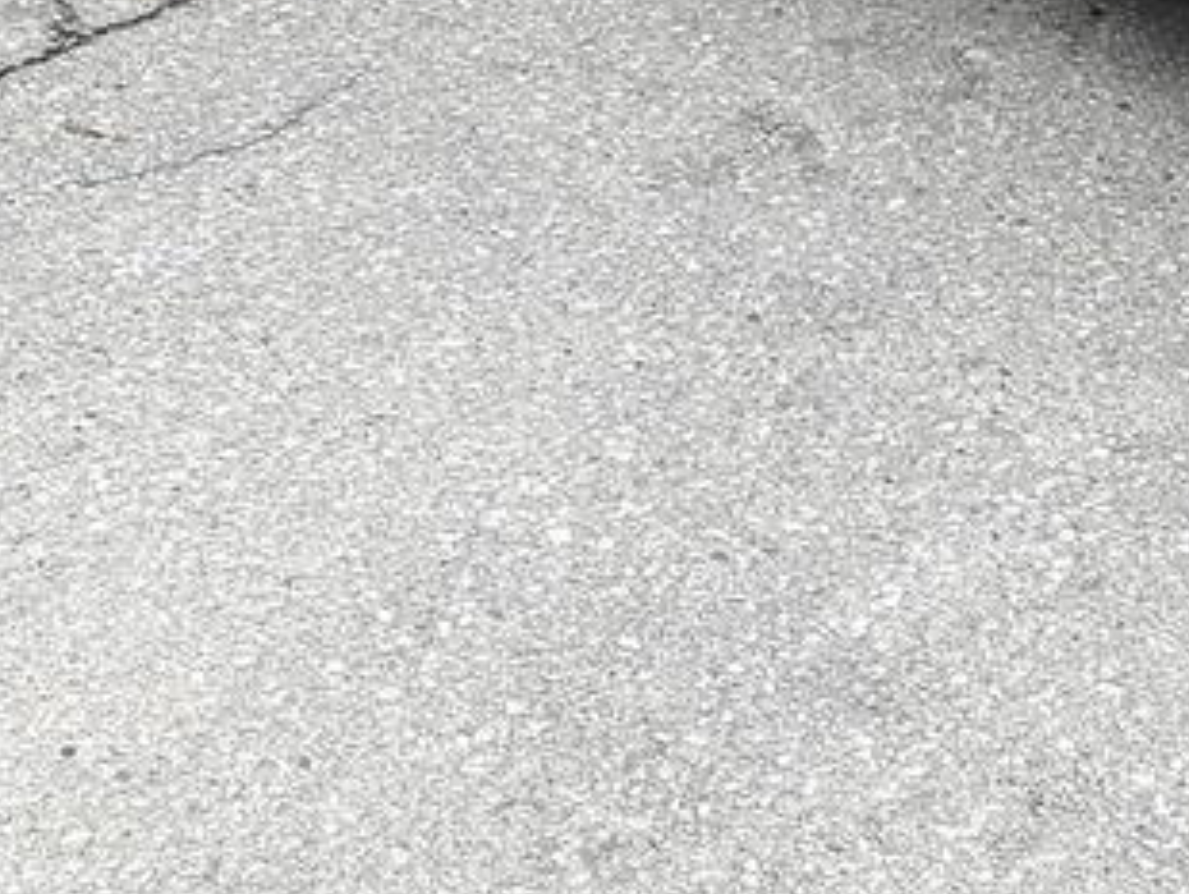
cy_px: -737
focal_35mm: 128
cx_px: 1365
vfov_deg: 10.8
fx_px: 4400
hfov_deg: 14.9
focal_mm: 3.7
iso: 40
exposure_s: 1/270
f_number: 1.9
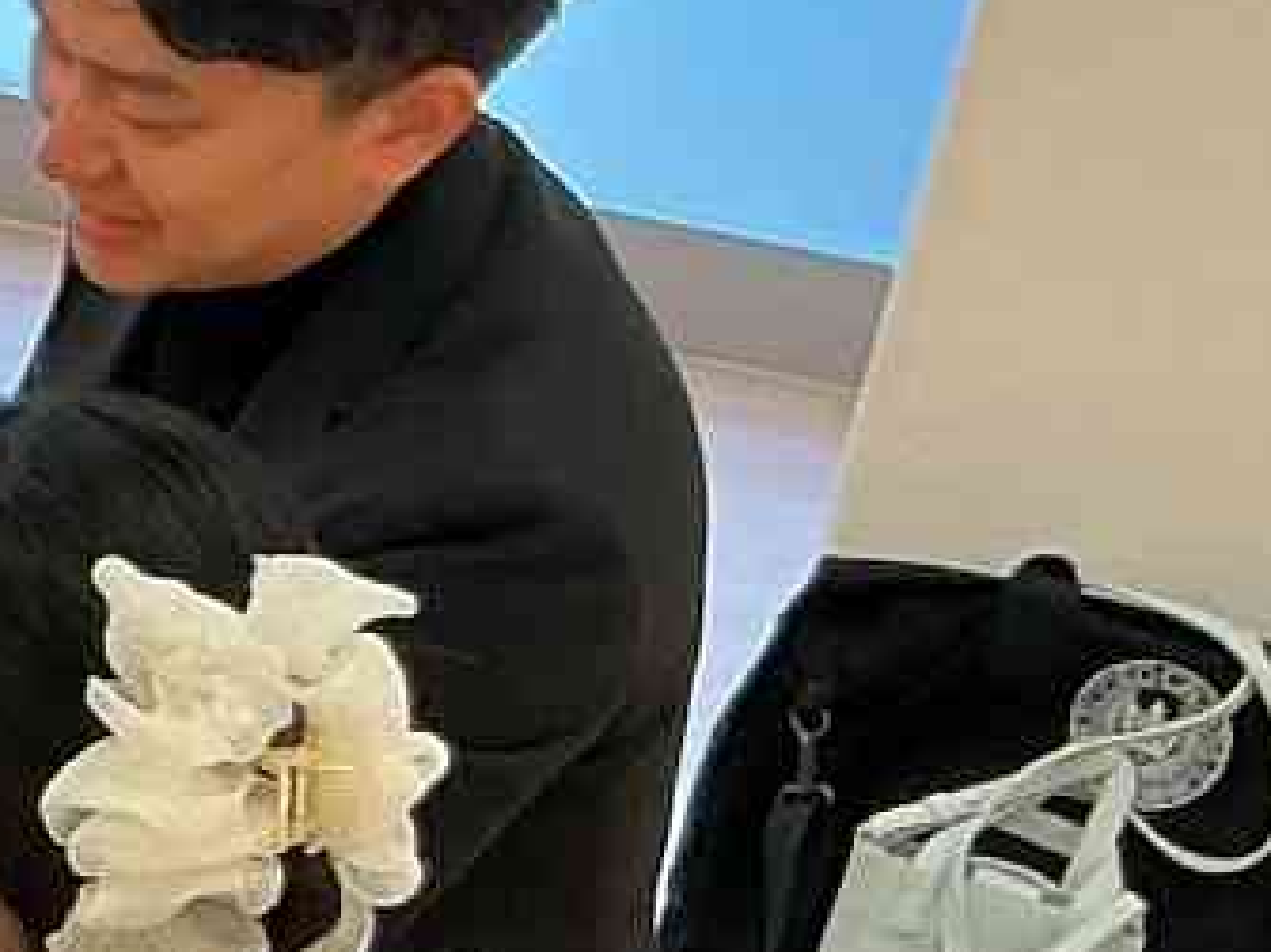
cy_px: 1305
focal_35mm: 173
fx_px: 6350
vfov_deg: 8.4
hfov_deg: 10.1
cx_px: -1650
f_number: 1.8
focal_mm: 3
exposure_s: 1/120
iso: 50
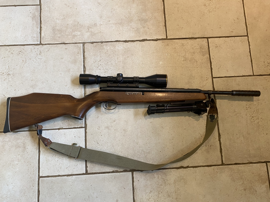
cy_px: 101
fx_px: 203
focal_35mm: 26
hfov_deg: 67.3
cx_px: 135
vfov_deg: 53.1
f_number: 1.8
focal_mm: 4.25
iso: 160
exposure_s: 1/50
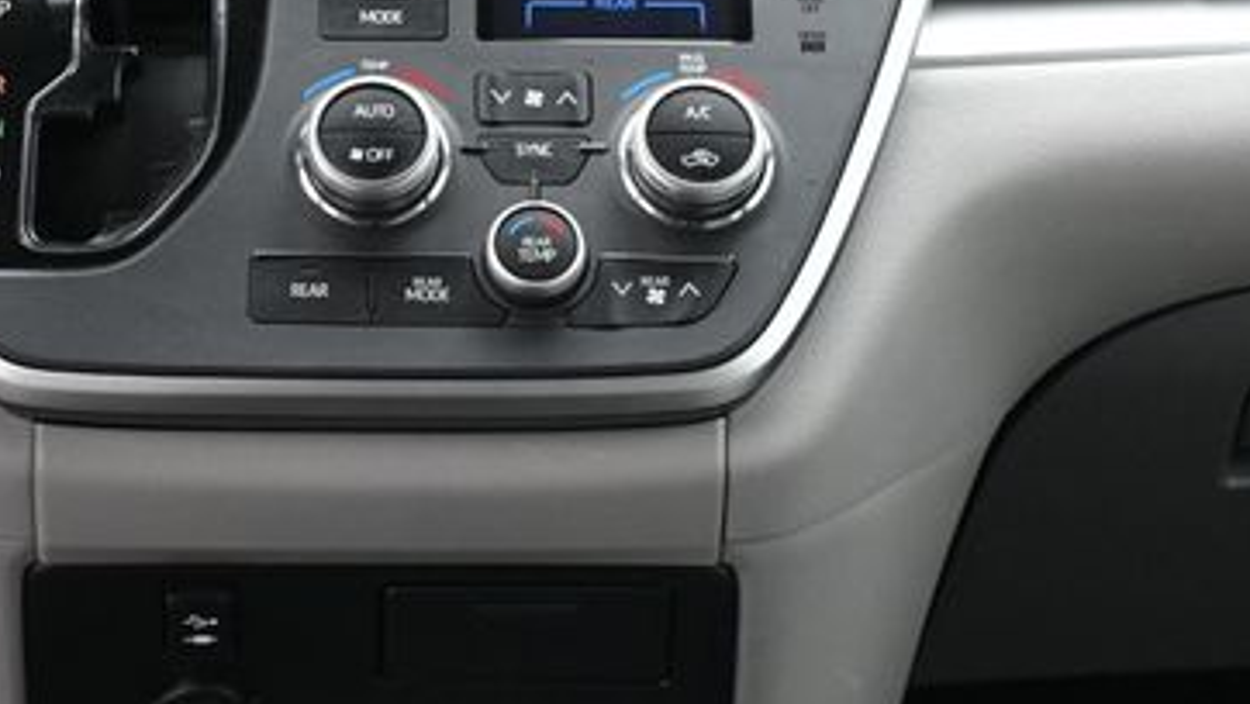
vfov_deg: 12.0
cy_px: 72
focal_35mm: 100
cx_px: 411
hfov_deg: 21.3
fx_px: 3316
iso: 1800
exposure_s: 1/125
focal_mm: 36
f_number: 5.3
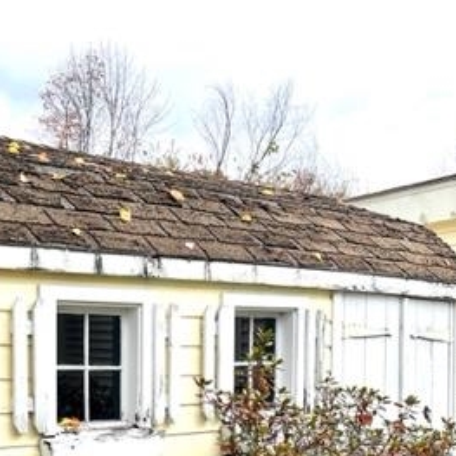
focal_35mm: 56
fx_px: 835
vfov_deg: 29.4
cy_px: 402
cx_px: 121
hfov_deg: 30.1
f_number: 1.6
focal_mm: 5.1
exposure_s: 1/1018
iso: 50
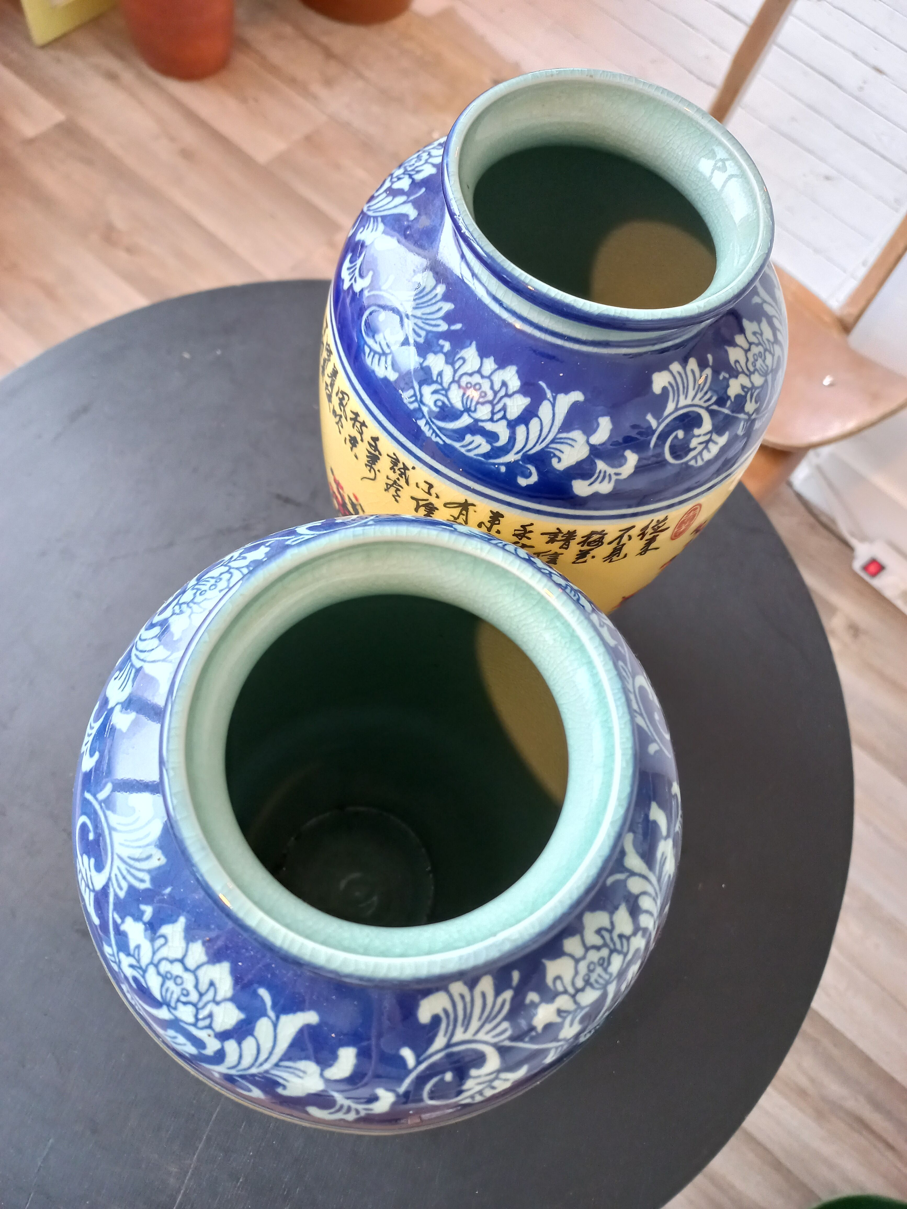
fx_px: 873
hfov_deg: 54.9
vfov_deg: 69.4
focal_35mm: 25
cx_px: 454
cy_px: 604
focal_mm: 4.6
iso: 320
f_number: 1.8
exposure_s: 1/33
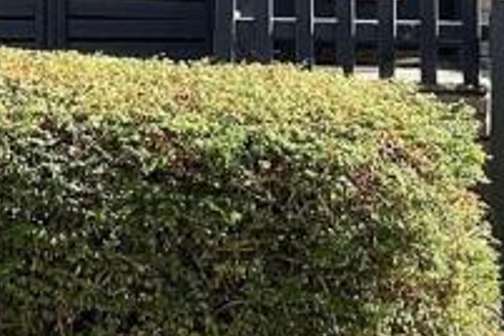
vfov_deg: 8.5
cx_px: 165
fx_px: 2156
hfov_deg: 13.3
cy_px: -311
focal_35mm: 154
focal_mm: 3
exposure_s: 1/560
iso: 16
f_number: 1.8
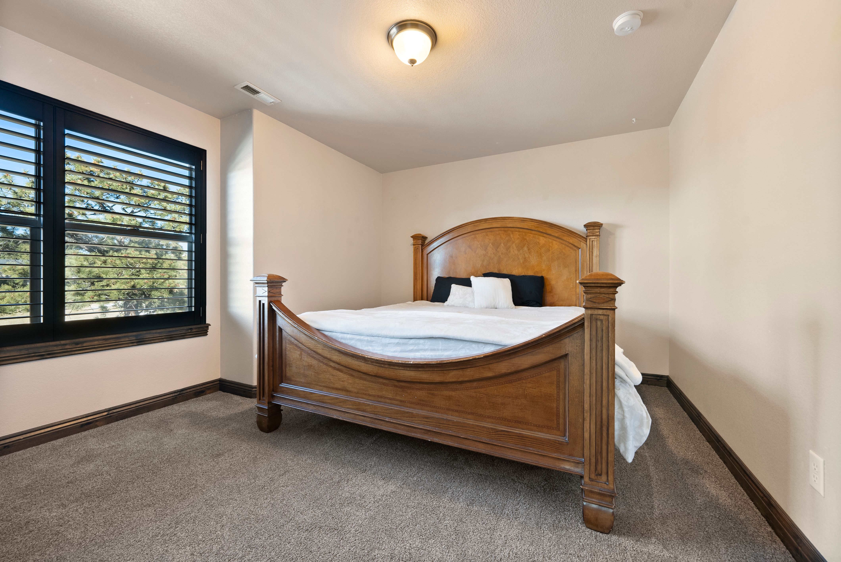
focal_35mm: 14
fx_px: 327
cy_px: 281
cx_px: 420
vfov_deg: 81.3
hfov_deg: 104.2
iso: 500
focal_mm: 14
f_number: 9
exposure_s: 1.3
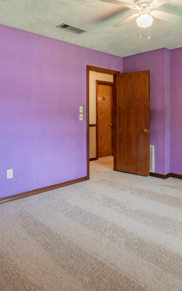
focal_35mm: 27
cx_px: 116
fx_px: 214
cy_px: 142
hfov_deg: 45.6
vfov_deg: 68.4
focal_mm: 17
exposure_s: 1/40
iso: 1250
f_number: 5.6
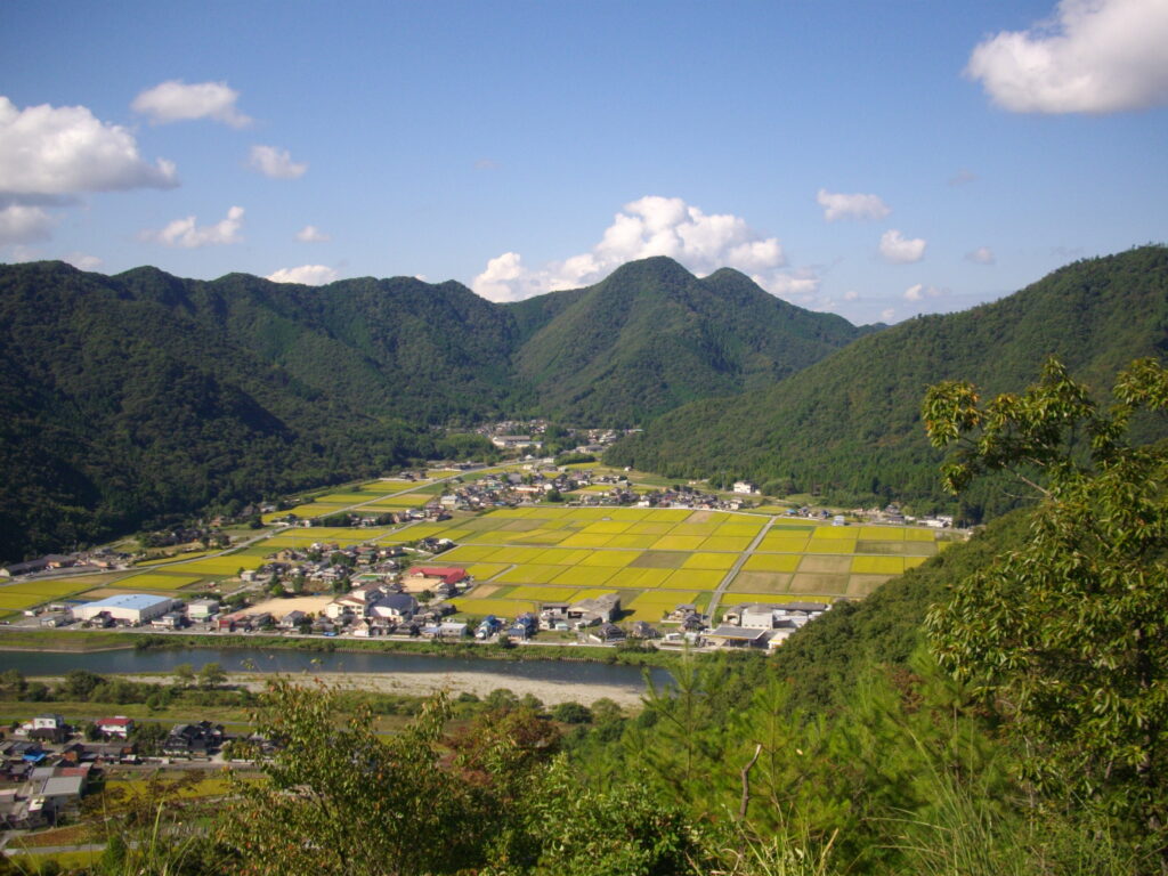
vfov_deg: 38.7
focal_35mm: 37
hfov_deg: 50.1
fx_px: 1248
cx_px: 584
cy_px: 438
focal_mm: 6.2
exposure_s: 1/400
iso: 100
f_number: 5.6
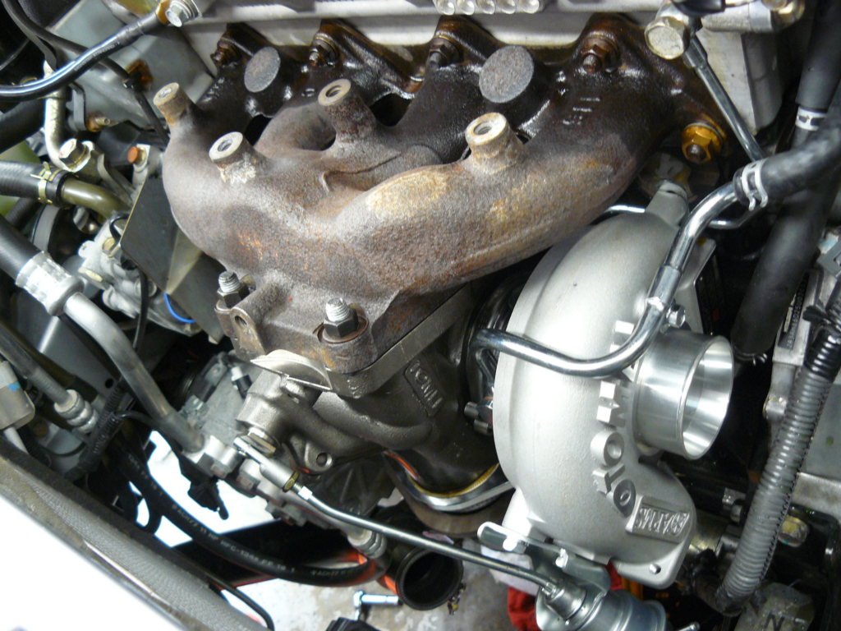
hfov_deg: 51.4
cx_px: 420
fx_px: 875
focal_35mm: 36
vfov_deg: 39.7
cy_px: 316
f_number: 2.8
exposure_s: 1/6
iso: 200
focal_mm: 6
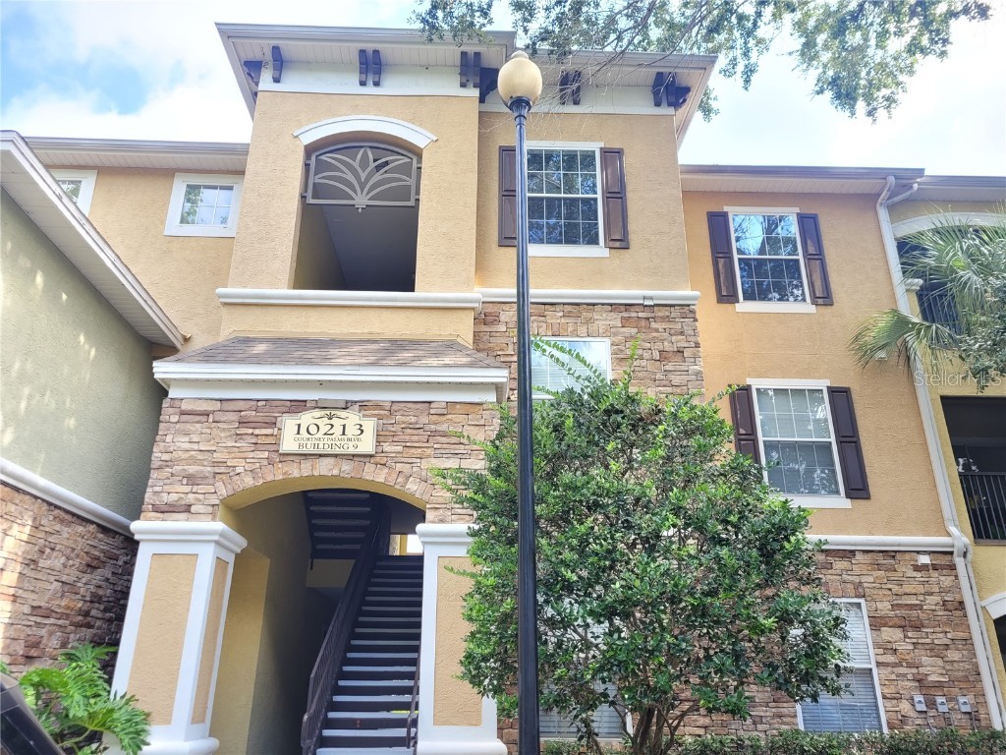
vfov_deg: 53.1
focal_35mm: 26
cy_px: 378
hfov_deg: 67.3
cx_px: 503
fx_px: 756
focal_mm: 5.4
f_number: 1.8
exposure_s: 1/138
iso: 40
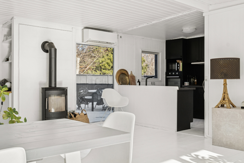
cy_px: 82
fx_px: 254
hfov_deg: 51.3
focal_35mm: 38
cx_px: 122
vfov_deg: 35.5
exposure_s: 1/100
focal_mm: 25
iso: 200
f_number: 8
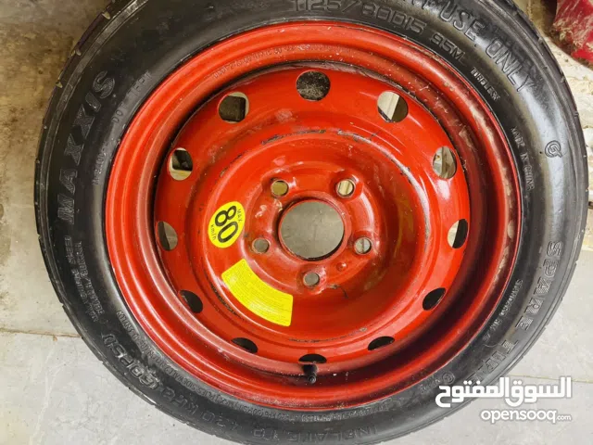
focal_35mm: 25
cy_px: 222
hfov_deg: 69.4
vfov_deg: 54.9
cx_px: 296
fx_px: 428
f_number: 1.6
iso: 125
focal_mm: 5.1
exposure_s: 1/106
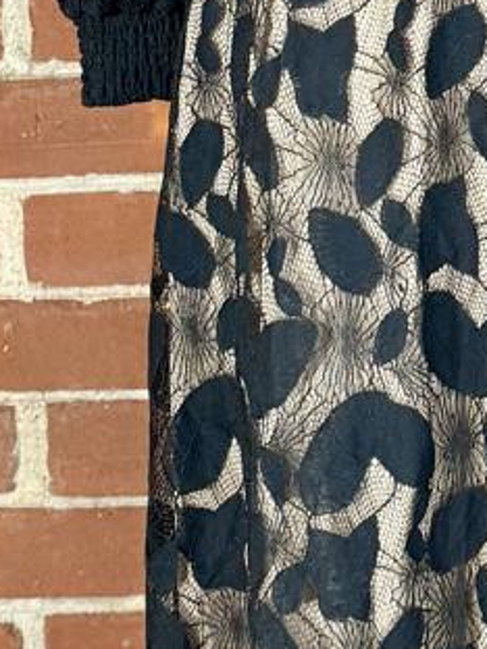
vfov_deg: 15.8
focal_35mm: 123
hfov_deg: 11.9
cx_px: 468
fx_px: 2307
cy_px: 71
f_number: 1.78
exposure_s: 1/50
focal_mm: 6.76
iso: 250
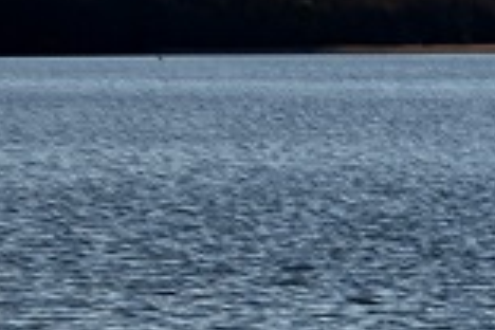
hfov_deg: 4.0
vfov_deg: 2.7
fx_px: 6888
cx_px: 1577
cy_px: 43
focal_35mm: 501
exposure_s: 1/640
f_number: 6.3
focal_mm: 78
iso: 100
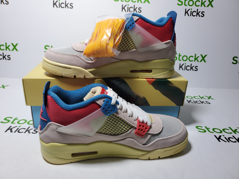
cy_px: 90
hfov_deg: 67.3
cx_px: 120
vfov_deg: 53.1
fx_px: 180
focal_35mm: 26
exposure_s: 1/394
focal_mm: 4.3
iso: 50
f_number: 1.5
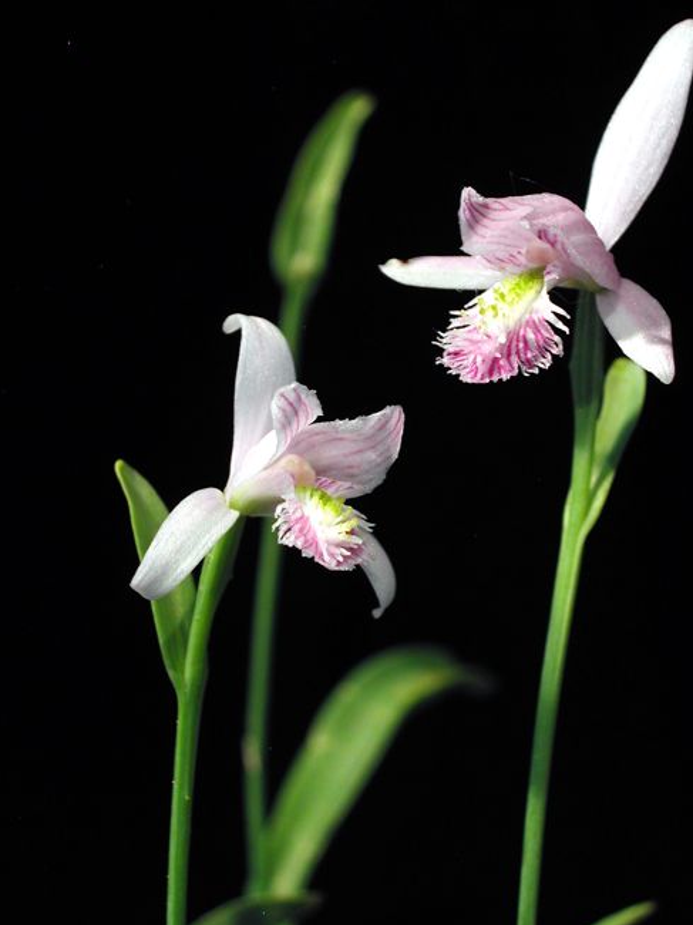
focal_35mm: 101
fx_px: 2698
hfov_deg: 14.6
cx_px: 403
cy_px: 407
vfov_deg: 19.4
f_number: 4.1
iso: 100
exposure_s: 1/4.5
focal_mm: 17.4
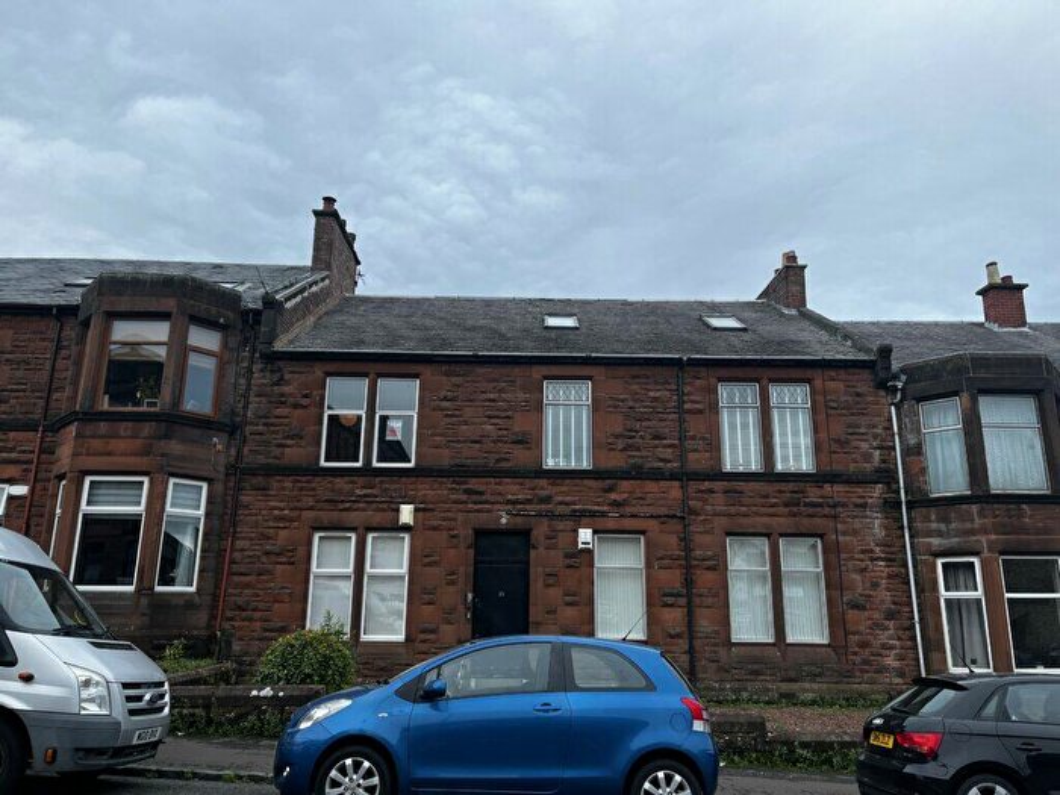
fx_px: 796
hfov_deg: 67.3
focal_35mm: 26
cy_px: 398
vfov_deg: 53.1
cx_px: 530
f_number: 1.6
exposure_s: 1/1389
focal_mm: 5.1
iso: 50
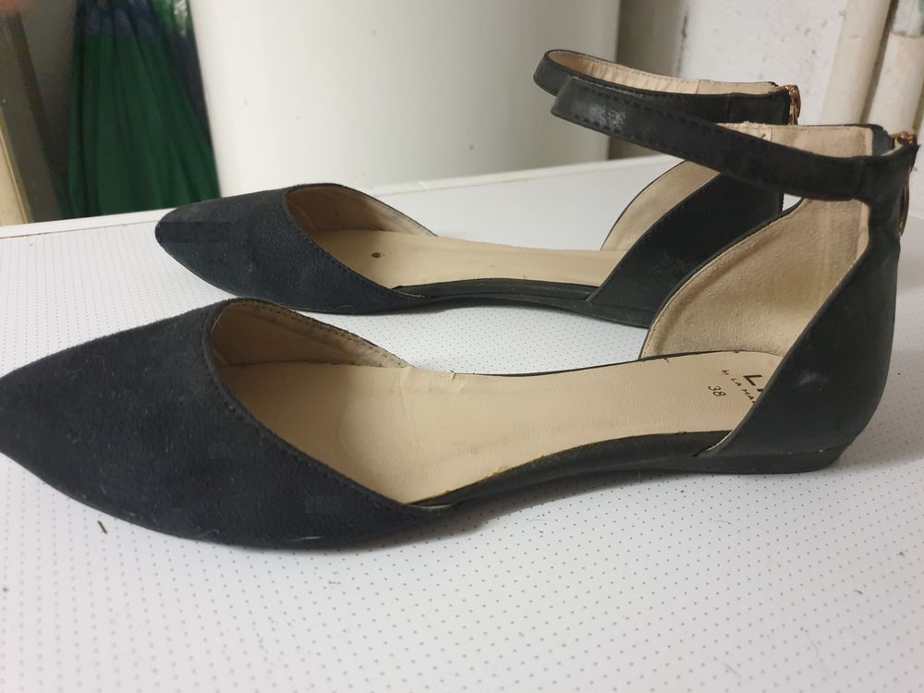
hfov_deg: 67.3
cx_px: 462
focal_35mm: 26
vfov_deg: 53.1
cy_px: 346
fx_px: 694
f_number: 1.5
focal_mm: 4.3
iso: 400
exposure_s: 1/50
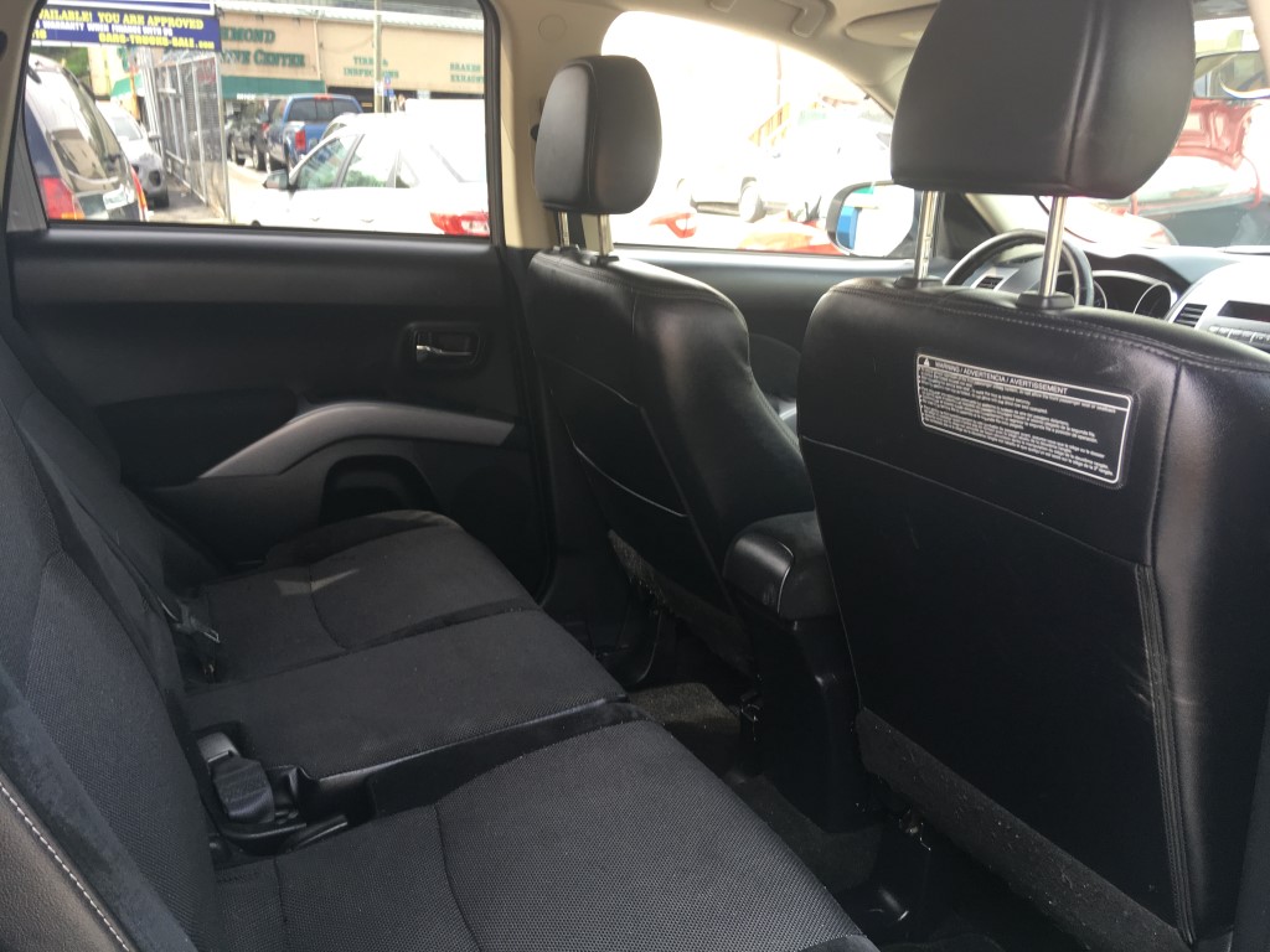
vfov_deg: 48.2
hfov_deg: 61.7
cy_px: 476
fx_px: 1064
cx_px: 635
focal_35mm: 29
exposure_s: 1/60
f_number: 2.2
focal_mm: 4.15
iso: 25
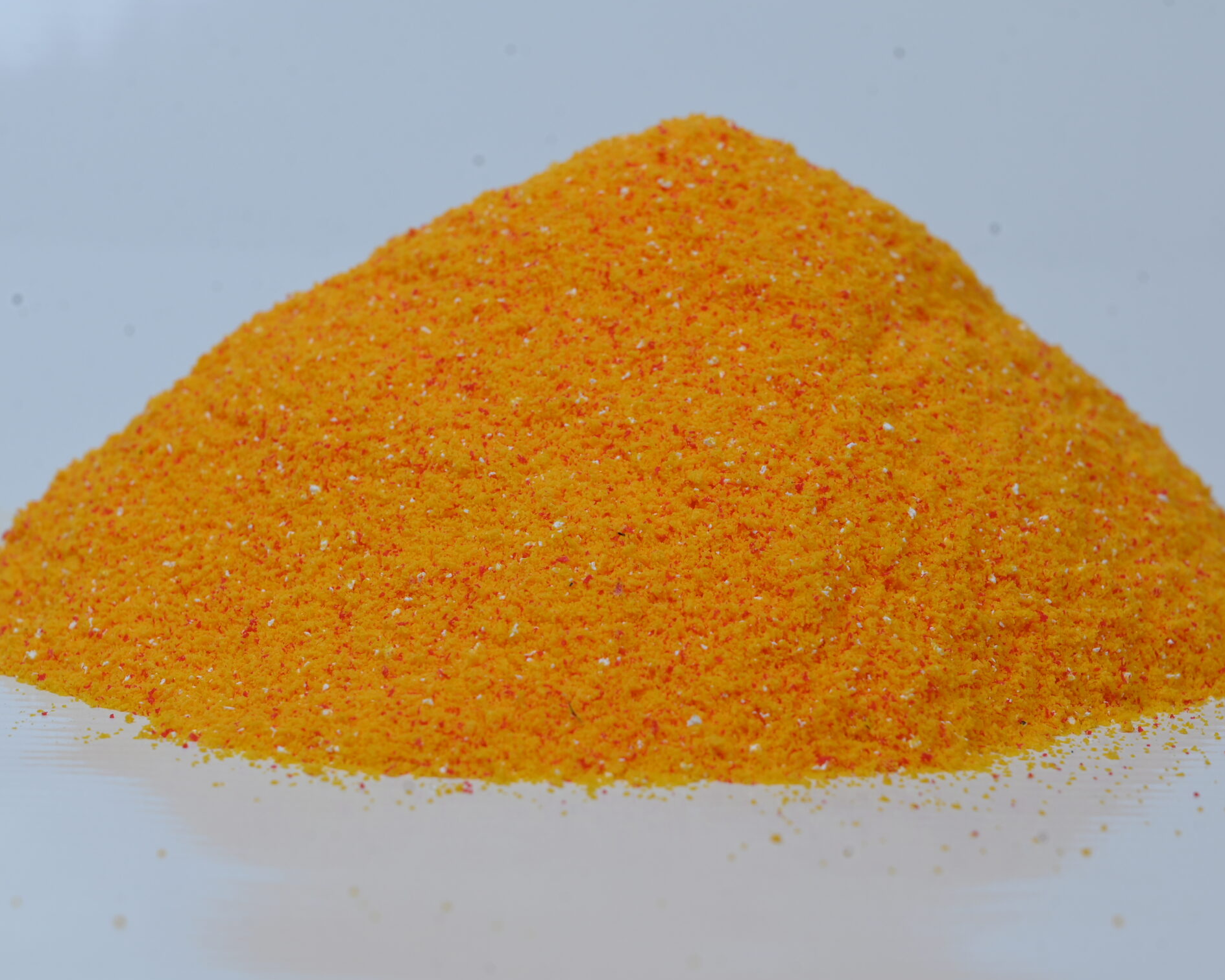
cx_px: 695
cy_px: 472
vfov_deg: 17.3
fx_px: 3227
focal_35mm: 89
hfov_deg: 21.5
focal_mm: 70
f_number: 10
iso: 125
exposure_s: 1/125
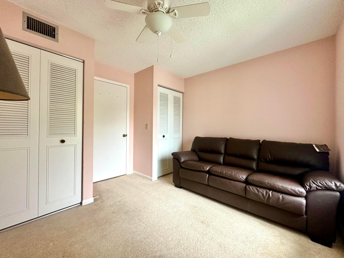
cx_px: 172
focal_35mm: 14
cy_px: 129
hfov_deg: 102.1
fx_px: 139
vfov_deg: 85.7
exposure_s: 1/99
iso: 200
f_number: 2.2
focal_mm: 2.22
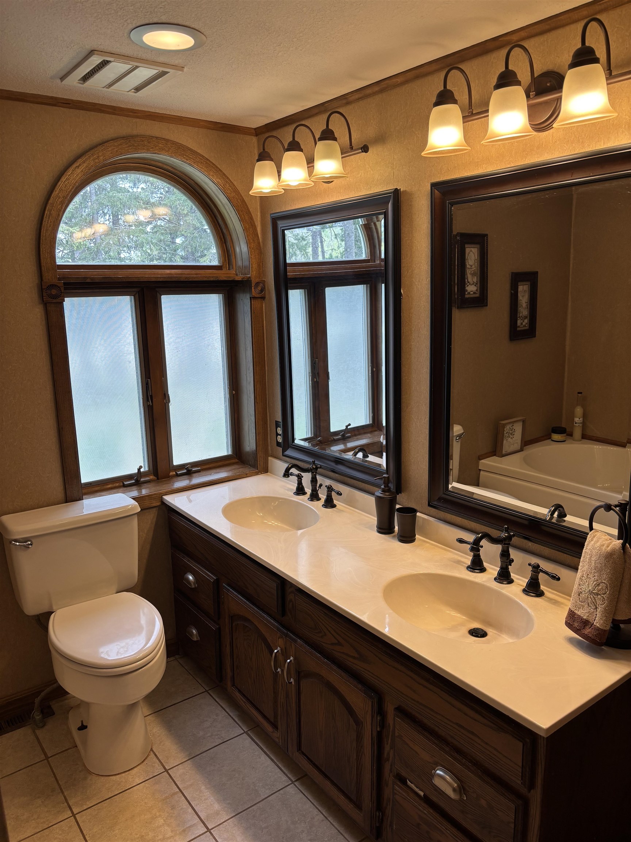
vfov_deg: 67.3
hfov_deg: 53.1
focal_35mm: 26
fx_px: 632
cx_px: 316
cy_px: 421
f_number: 1.6
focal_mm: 5.96
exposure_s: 1/120
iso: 50
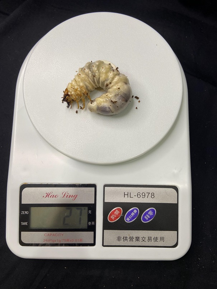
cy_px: 144
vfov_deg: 67.3
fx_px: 217
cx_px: 108
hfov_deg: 53.1
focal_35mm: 26
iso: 80
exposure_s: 1/120
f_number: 1.8
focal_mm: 4.25
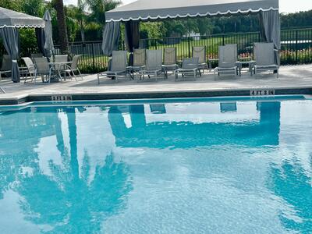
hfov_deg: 39.7
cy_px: 117
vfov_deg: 30.3
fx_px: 433
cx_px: 156
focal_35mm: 48
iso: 64
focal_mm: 6.86
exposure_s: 1/5882
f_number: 1.78
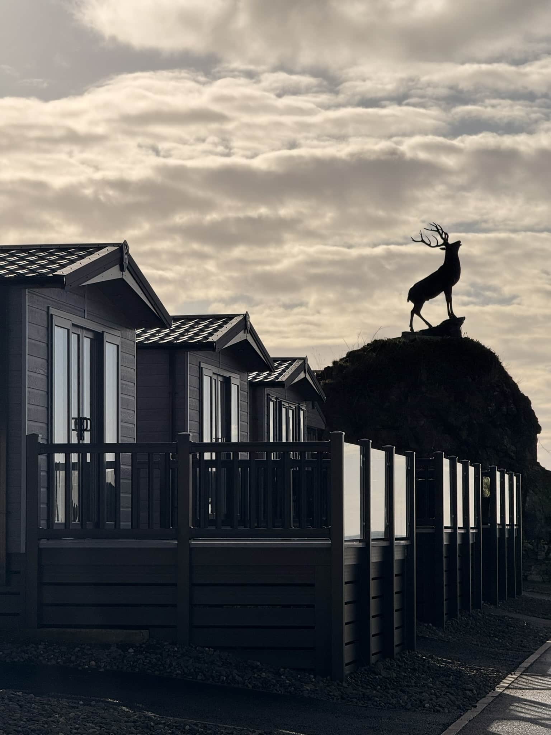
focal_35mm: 120
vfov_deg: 16.4
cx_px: 276
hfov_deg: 12.3
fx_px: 2547
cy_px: 368
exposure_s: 1/6289
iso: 40
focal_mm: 15.66
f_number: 2.8
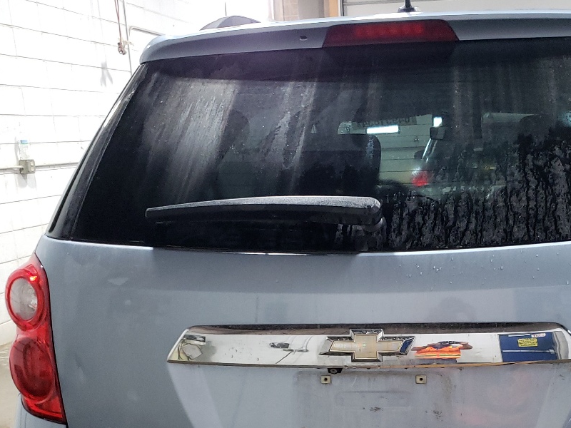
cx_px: 402
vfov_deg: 27.0
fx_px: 858
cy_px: 392
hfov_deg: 36.3
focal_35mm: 52
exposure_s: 1/60.2
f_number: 1.5
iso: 148
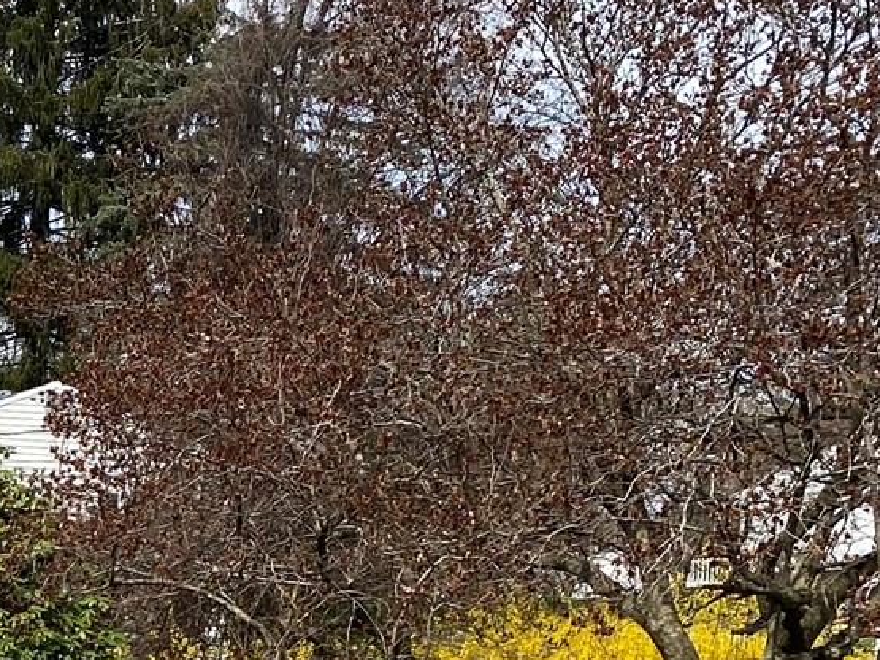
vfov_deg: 14.9
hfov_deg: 17.1
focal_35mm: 96
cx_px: -664
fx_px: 2440
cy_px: 801
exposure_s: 1/2410
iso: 32
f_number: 1.8
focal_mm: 4.25
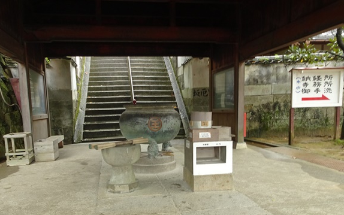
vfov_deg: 40.0
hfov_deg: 61.2
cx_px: 161
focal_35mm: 31
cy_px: 148
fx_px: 291
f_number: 3.5
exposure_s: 1/30
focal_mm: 4.1
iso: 125
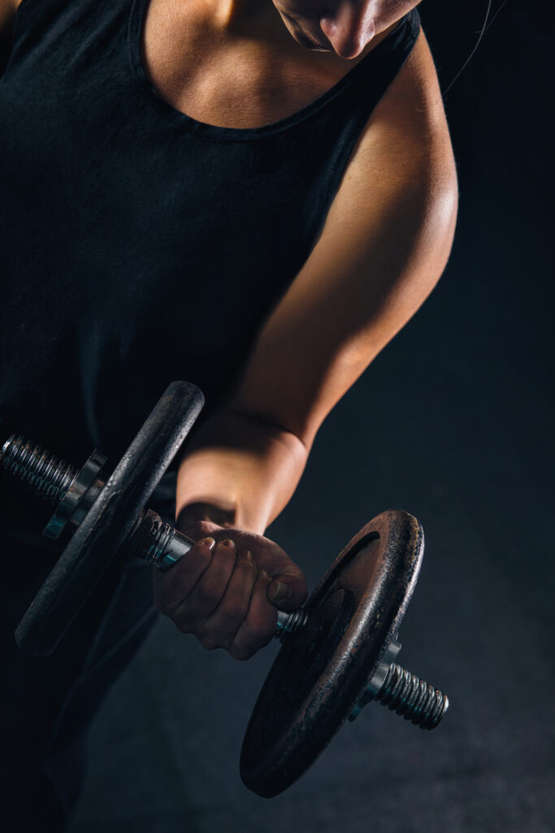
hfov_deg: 21.9
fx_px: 1433
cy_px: 416
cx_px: 278
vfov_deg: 32.4
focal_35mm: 62
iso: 100
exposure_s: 1/200
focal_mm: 62
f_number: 5
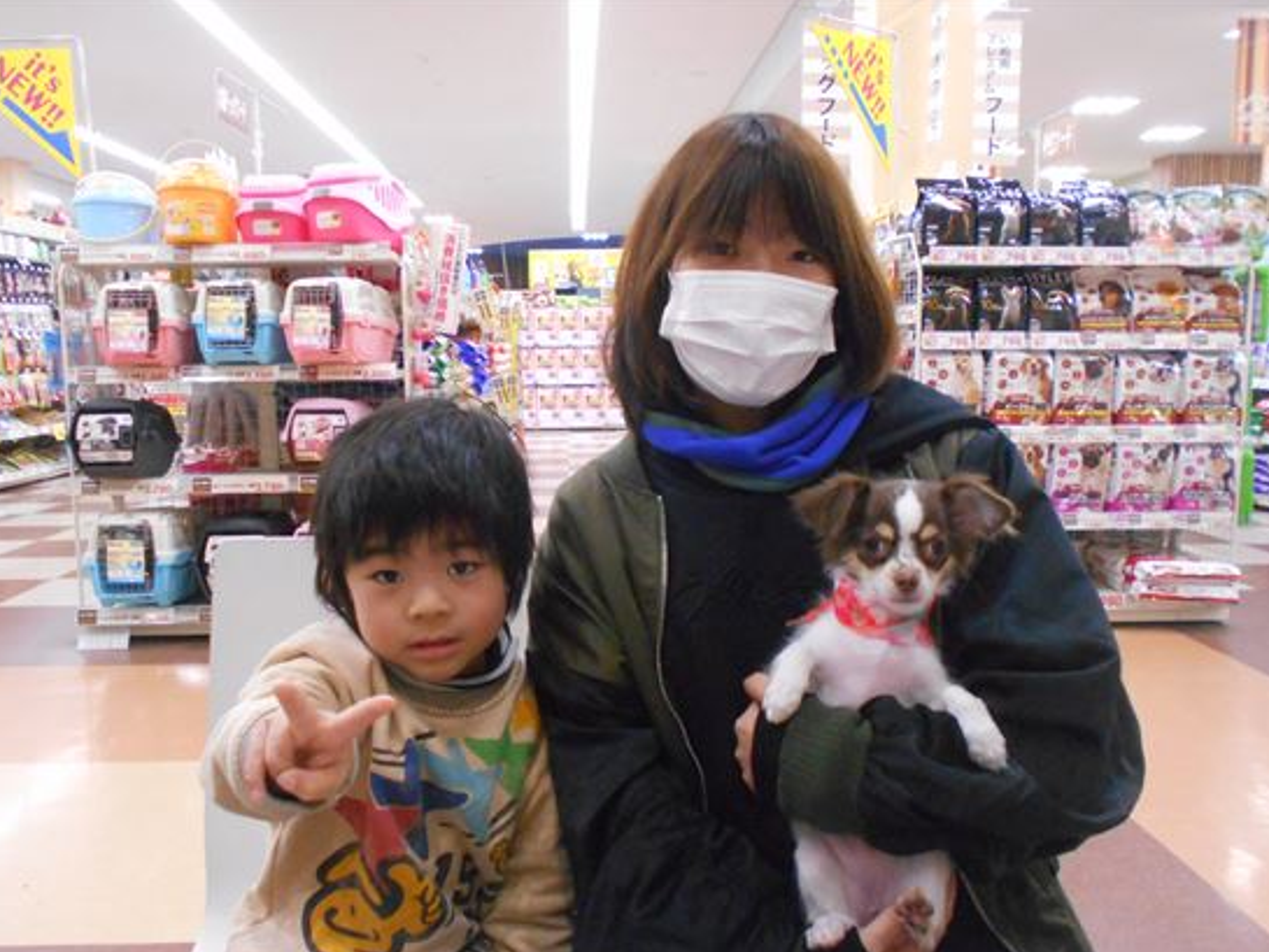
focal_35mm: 33
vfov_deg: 42.9
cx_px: 605
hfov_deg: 55.3
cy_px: 517
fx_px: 1210
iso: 800
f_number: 3.4
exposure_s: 1/80
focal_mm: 5.1
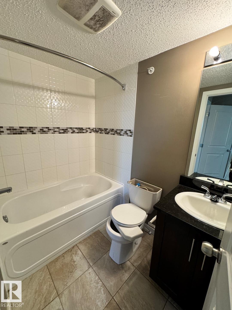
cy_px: 155
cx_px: 116
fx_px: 125
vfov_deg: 102.1
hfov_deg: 85.7
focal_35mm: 14
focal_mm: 2.22
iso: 200
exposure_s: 1/60
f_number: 2.2
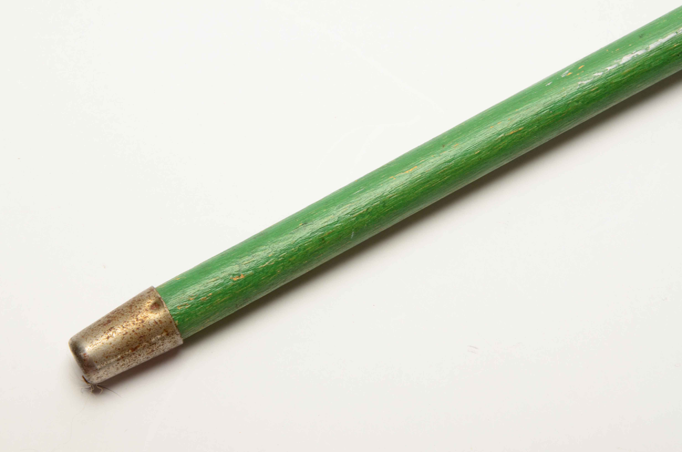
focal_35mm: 158
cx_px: 341
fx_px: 2978
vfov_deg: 8.7
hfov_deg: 13.1
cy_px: 226
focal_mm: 105
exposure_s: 1/160
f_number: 16
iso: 200
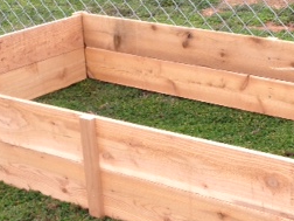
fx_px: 756
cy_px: 139
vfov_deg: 16.6
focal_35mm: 89
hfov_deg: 21.8
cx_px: 216
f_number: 2.4
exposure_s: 1/145
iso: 64
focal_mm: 4.28
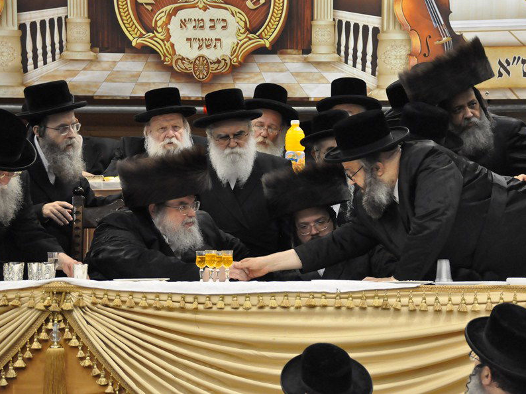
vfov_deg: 8.7
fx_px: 2606
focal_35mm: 172
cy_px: 197
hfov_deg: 11.5
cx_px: 290
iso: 2500
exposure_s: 1/60
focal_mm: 105
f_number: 5.6
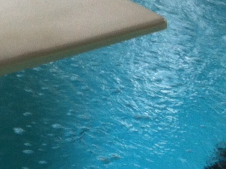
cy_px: 32
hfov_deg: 12.8
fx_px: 900
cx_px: -204
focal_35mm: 138
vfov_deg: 10.7
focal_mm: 3.85
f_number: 2.8
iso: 125
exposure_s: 1/15
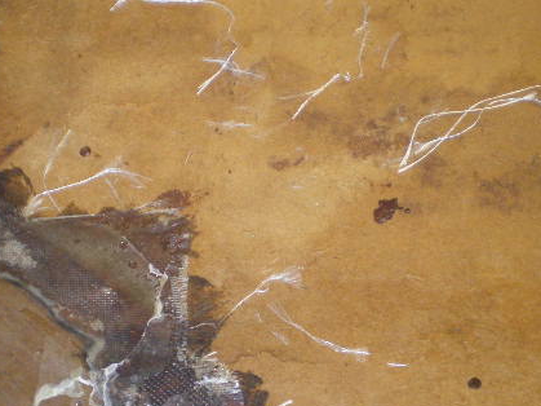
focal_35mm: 58
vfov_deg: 25.0
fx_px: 906
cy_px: 300
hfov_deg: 33.2
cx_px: 234
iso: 400
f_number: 3.1
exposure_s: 1/30
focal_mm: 6.3
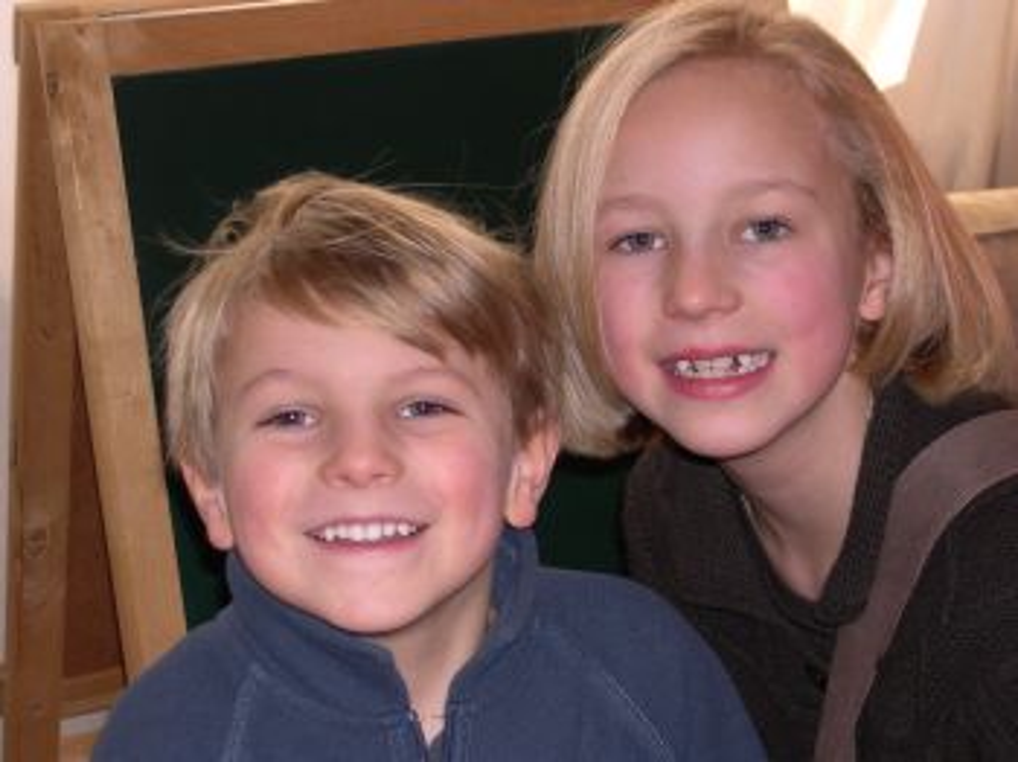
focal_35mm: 82
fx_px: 2410
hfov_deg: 23.9
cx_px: 509
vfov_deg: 18.0
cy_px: 381
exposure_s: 1/60
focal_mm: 17.4
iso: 100
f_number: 4.1
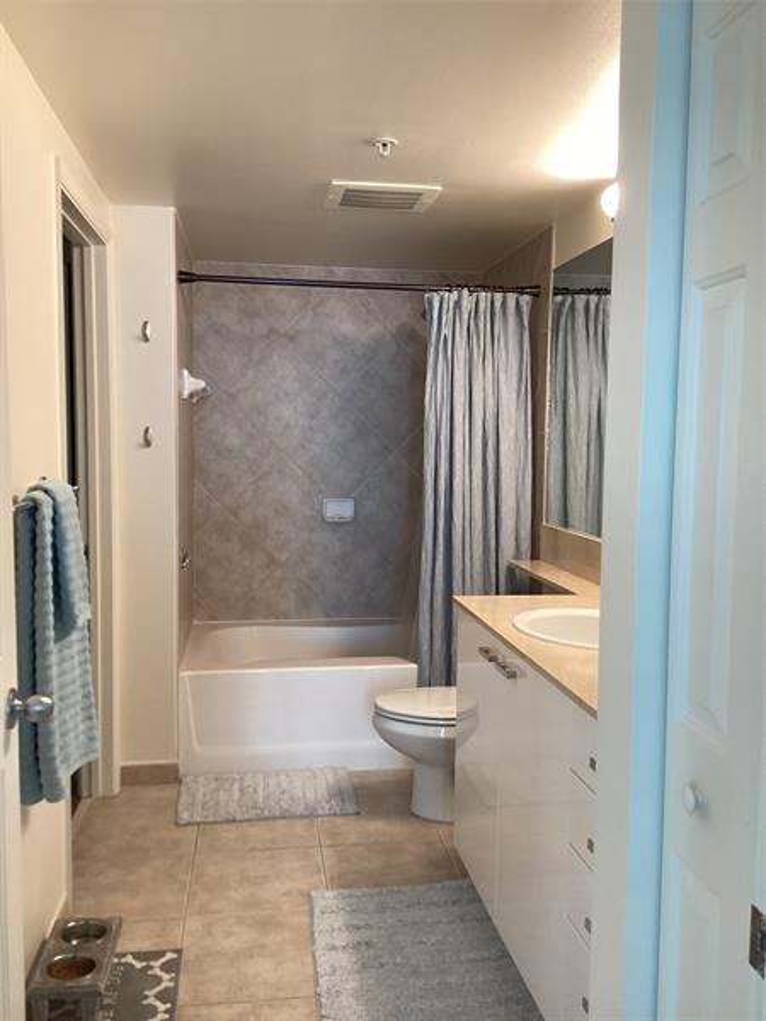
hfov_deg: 45.4
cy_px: 510
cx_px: 383
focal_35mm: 31
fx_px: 915
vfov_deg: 58.4
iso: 125
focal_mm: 3.3
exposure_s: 1/60
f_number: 2.4
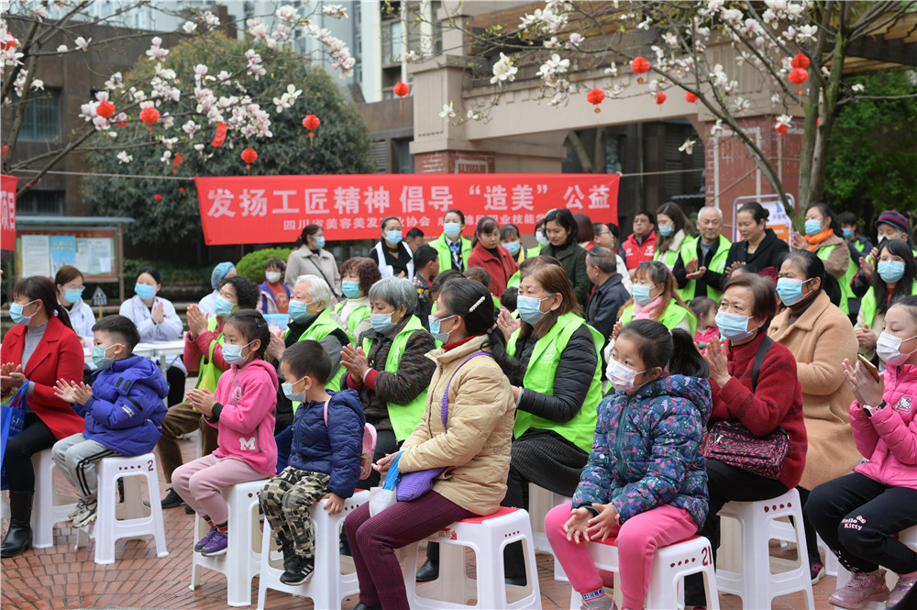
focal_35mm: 50
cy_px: 305
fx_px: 1273
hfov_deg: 39.6
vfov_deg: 26.9
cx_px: 458
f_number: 3.5
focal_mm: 50
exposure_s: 1/200
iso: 200
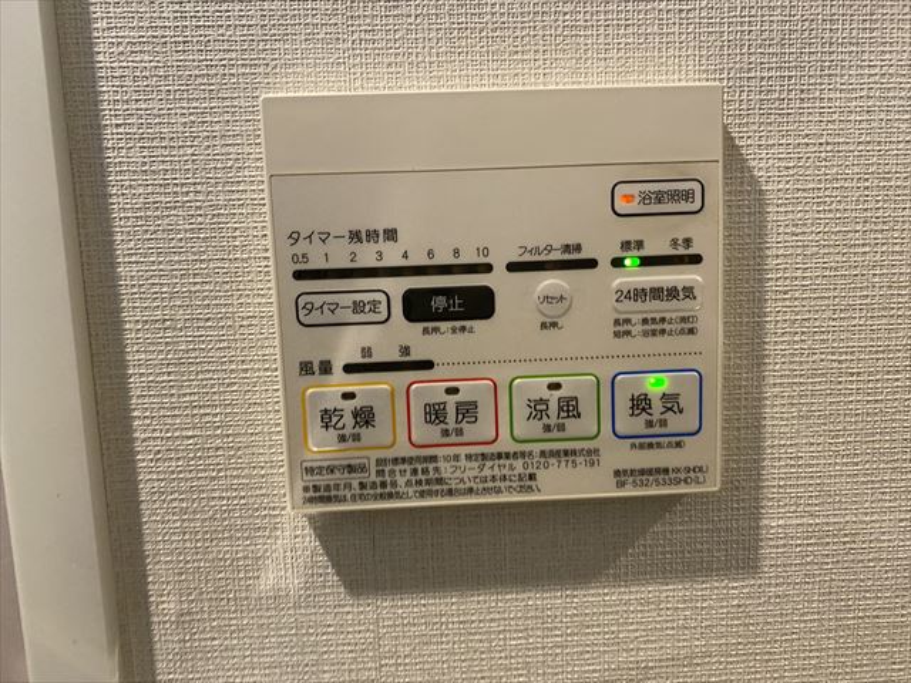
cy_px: 342
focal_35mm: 26
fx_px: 684
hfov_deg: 67.3
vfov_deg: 53.1
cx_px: 456
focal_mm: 4.25
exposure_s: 1/50
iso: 250
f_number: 1.8
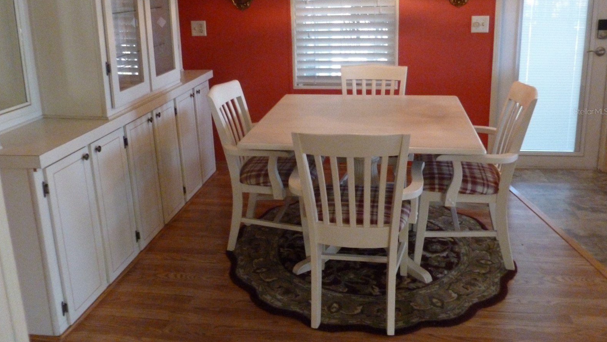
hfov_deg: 62.6
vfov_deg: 37.3
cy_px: 111
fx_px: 499
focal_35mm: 31
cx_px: 302
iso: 800
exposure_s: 1/60
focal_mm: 5
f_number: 3.3
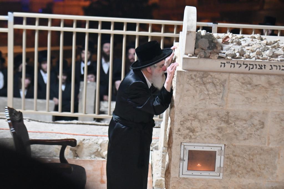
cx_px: 142
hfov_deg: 11.4
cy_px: 94
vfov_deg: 7.6
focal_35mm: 180
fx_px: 1419
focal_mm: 120
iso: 1250
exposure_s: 1/80
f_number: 4
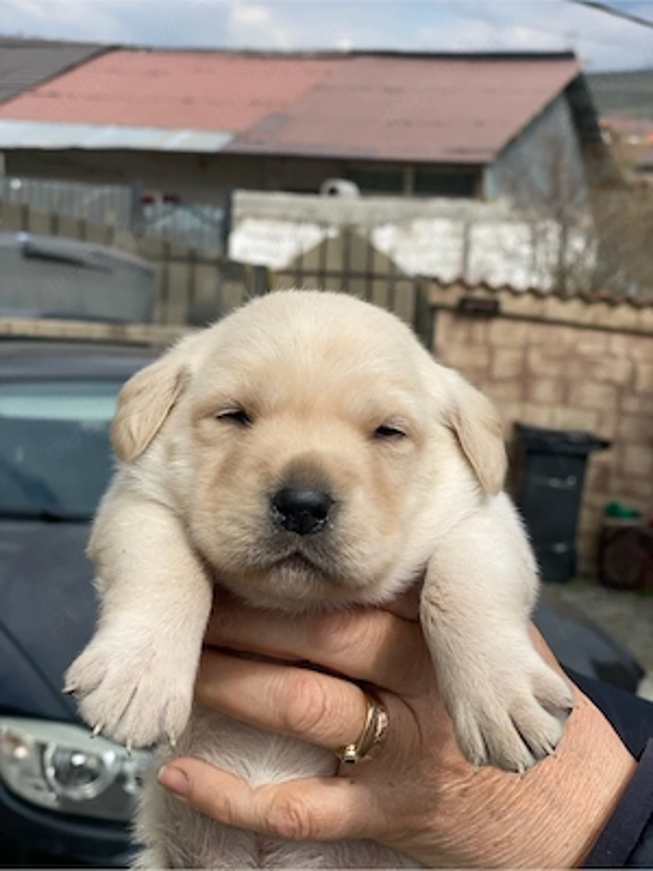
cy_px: 436
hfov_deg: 28.0
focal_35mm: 52
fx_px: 1308
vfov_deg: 36.8
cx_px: 326
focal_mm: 6
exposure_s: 1/1712
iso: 20
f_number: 2
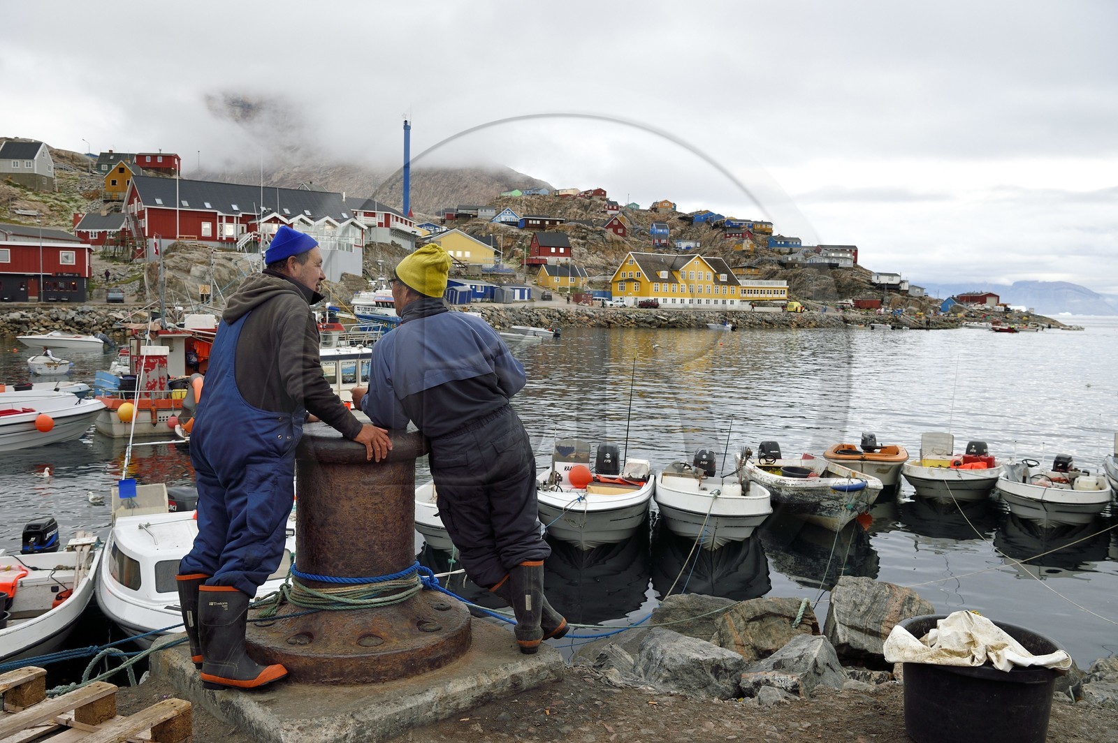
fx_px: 993
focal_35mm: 32
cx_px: 559
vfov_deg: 41.0
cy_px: 372
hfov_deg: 58.8
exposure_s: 1/320
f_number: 8
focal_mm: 32
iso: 400
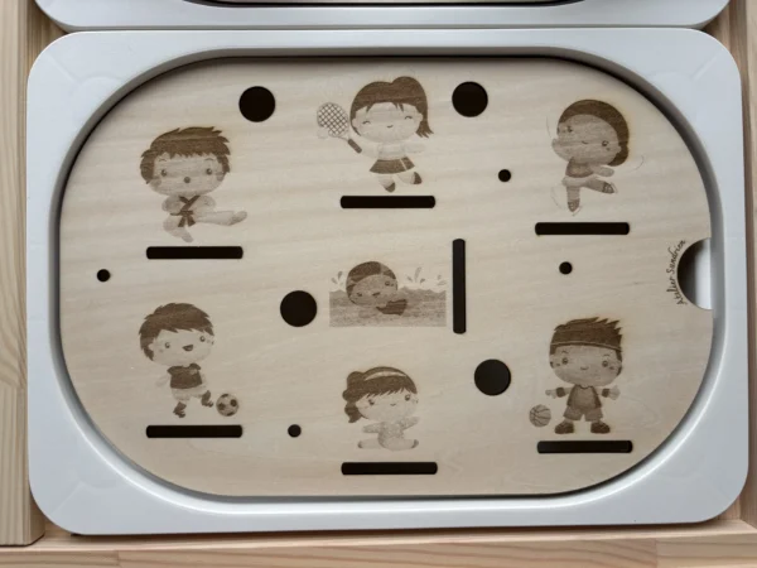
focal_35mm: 26
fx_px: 569
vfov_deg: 53.1
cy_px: 284
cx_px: 378
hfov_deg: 67.3
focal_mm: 5.96
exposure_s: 1/324
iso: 50
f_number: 1.6
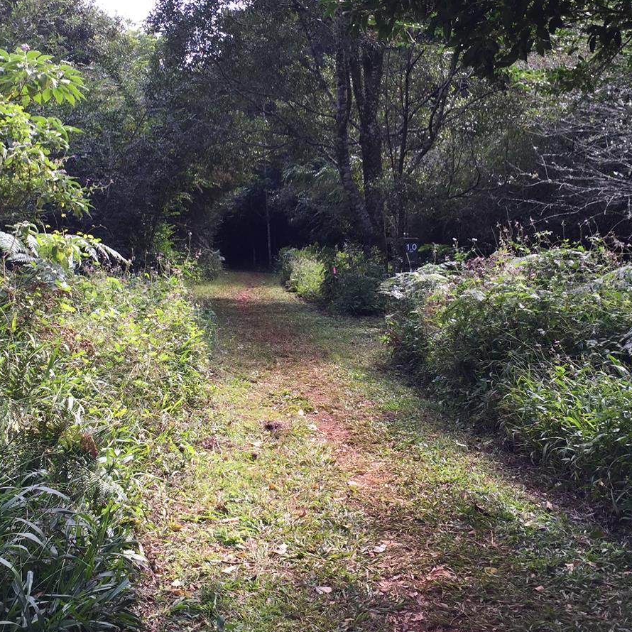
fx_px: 971
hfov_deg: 36.0
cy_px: 285
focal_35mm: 47
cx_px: 266
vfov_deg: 36.0
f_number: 2.2
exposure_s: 1/154
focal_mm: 4.15
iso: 32
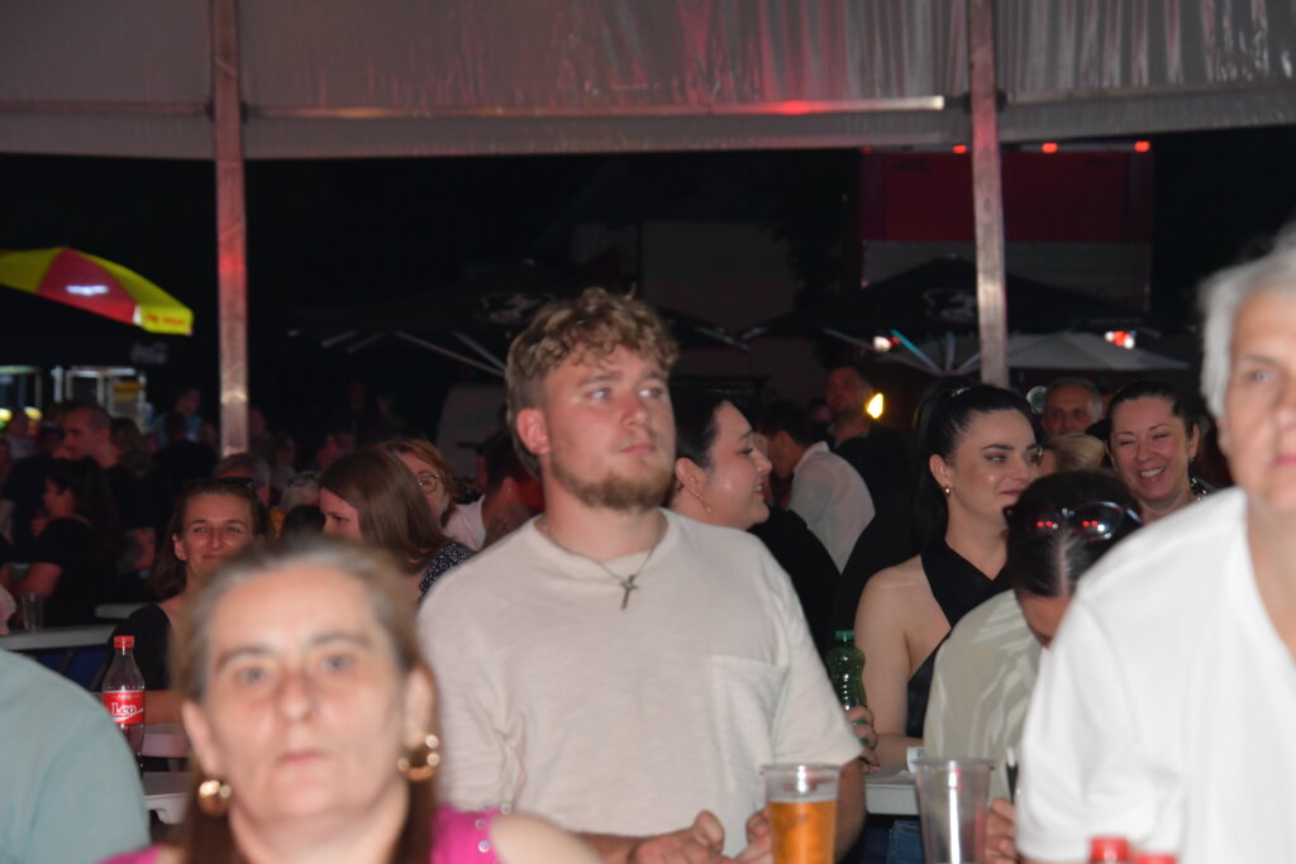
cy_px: 432
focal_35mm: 138
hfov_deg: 14.9
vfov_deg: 9.9
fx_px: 4968
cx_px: 648
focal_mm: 92
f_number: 6.3
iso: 2000
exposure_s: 1/60
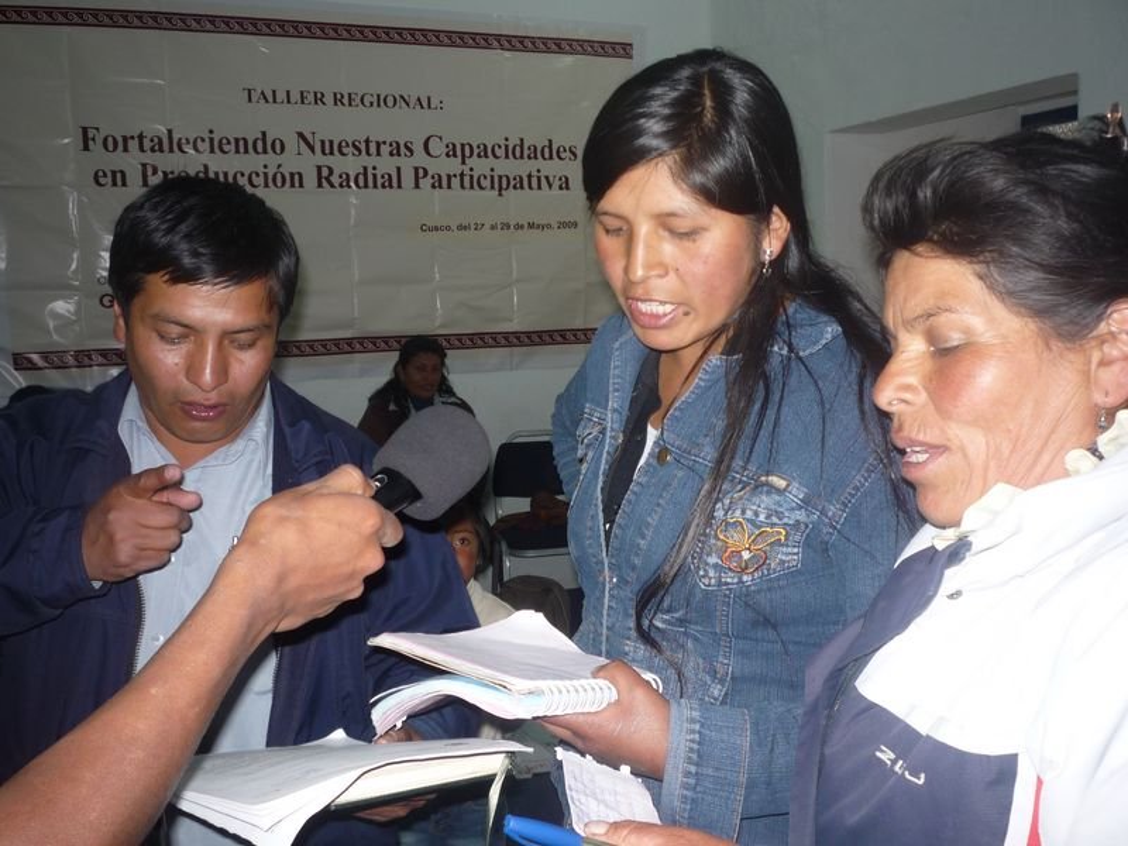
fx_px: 1043
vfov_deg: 44.2
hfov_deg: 56.8
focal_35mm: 32
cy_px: 423
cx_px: 564
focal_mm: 5.2
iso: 100
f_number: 3.3
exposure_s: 1/30
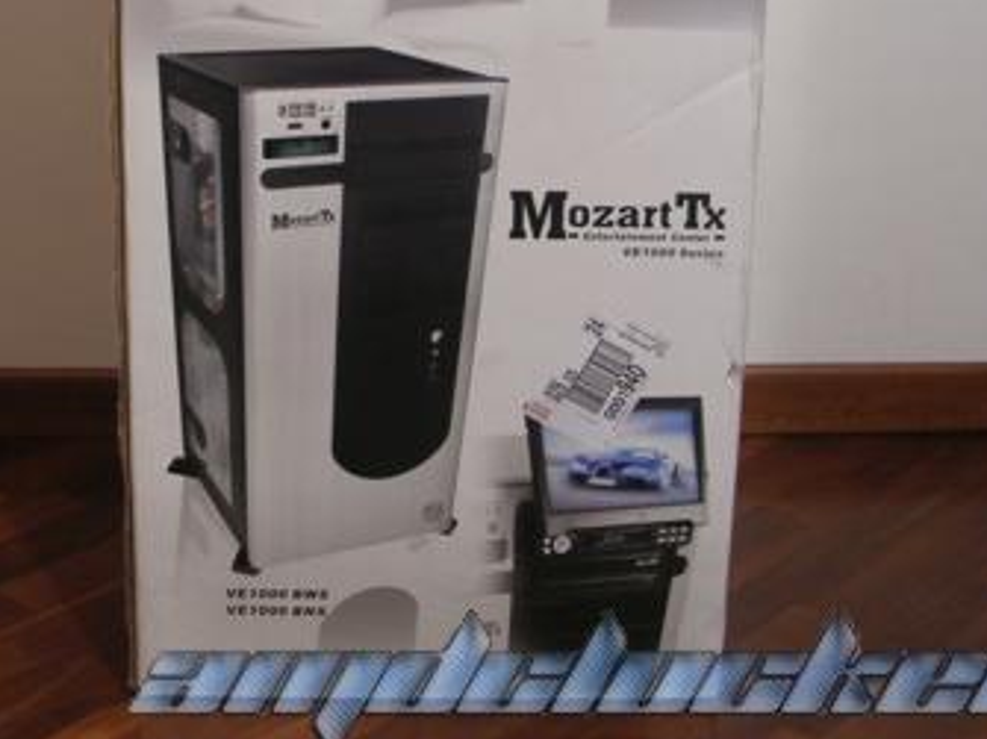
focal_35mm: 68
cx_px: 309
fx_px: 1938
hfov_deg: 28.3
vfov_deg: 21.2
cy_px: 85
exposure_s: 1/17.2
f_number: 2.8
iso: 50
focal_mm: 5.8
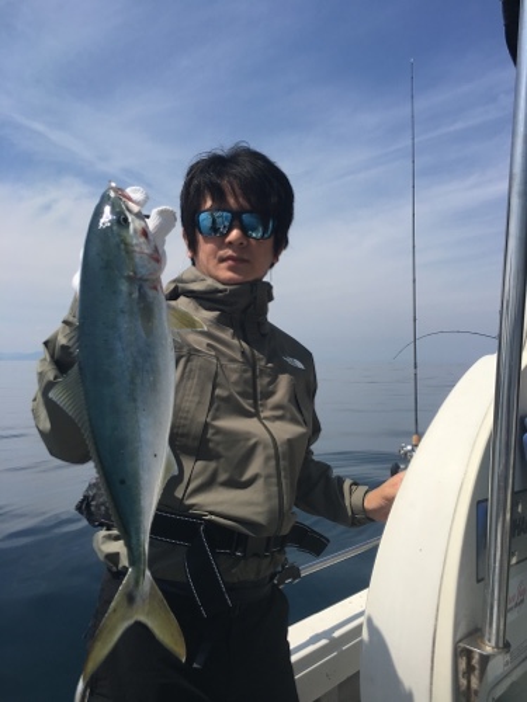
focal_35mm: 29
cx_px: 264
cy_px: 351
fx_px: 589
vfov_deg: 61.7
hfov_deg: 48.2
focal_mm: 4.15
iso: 25
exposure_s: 1/2849
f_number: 2.2
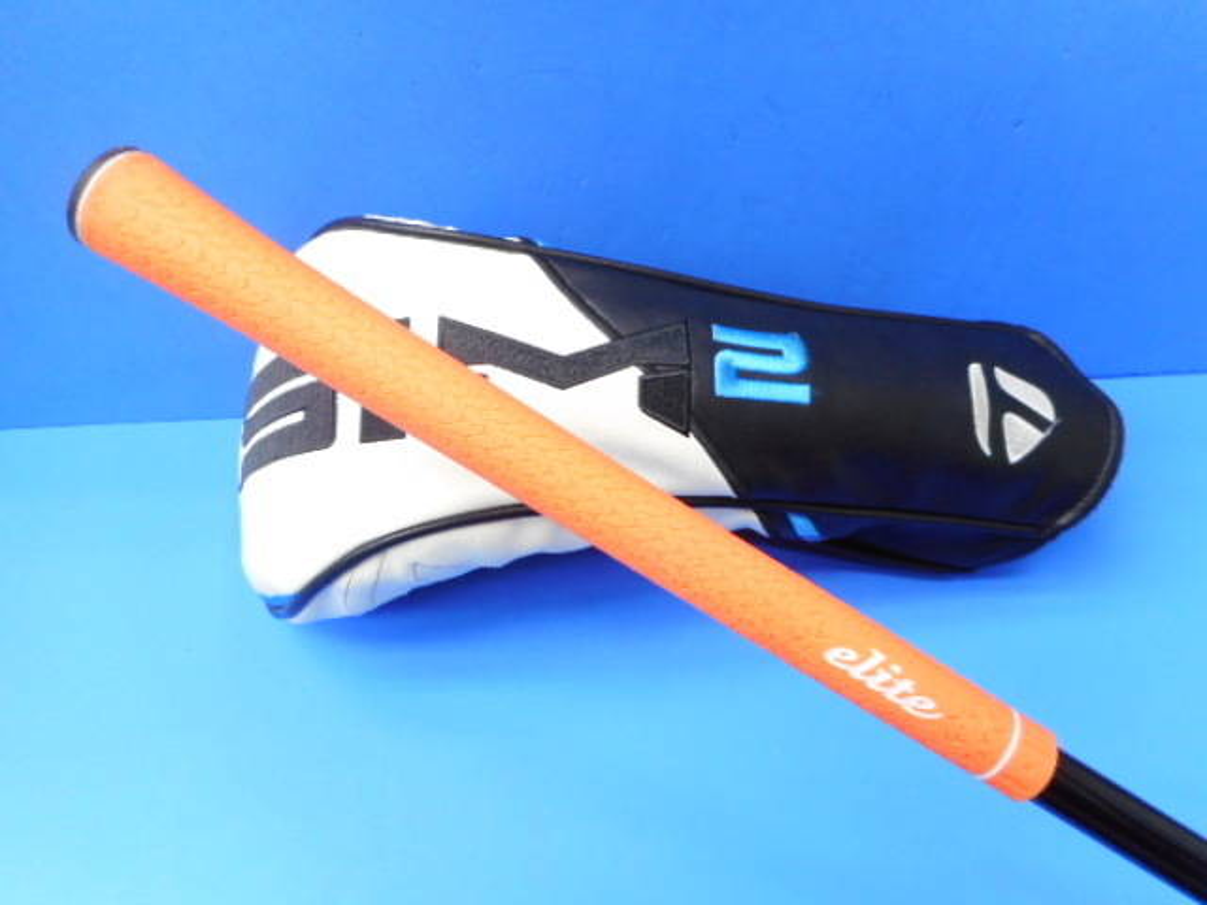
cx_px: 604
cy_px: 452
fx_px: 872
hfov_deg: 69.4
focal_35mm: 25
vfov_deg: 54.9
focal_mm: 4.5
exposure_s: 1/30
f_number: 3.7
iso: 200
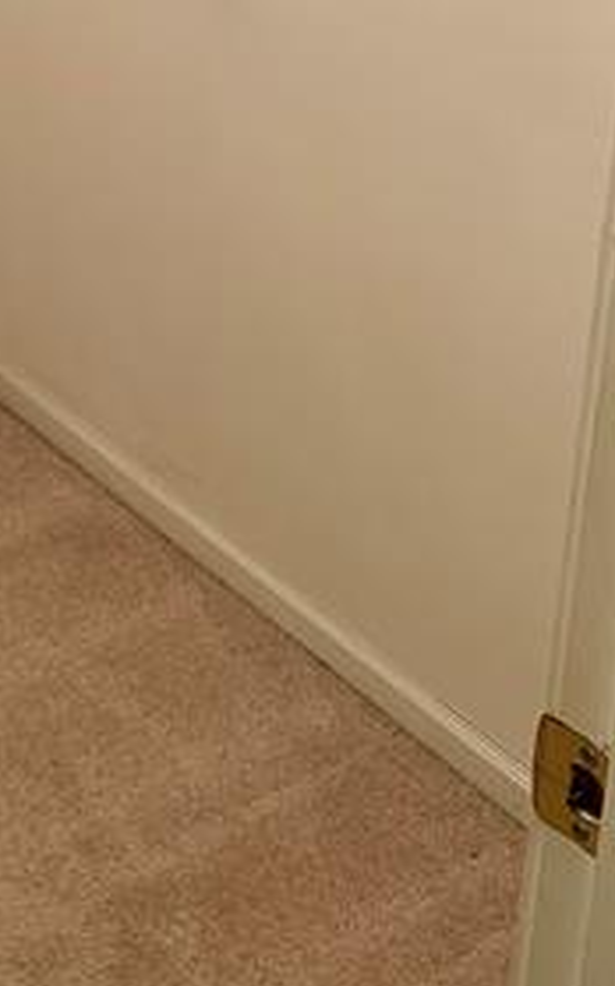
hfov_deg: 15.8
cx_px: -286
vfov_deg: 25.5
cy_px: -60
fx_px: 2041
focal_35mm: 76
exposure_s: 1/60
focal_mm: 5.7
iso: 160
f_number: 1.5
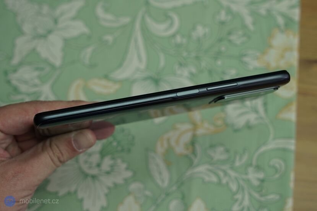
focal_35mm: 62
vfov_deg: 21.9
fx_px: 546
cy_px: 106
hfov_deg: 32.4
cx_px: 158
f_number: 6.3
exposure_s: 1/125
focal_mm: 62
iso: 320
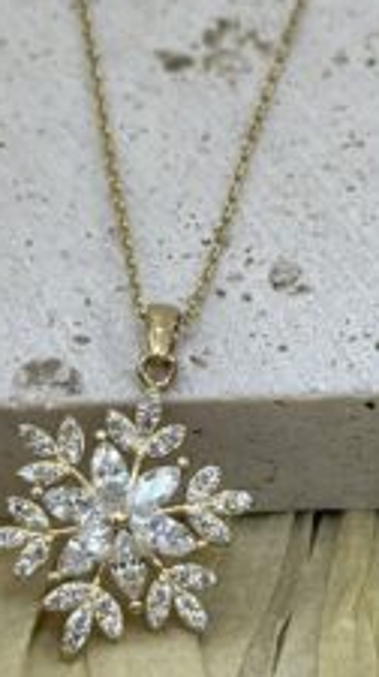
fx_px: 2223
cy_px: 354
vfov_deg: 17.3
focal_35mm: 124
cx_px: 153
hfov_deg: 9.7
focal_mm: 6.86
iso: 80
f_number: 1.78
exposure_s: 1/458
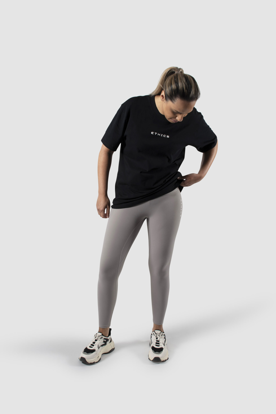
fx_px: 483
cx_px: 138
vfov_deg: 46.4
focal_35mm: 42
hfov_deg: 31.9
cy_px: 207
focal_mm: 28
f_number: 9
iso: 100
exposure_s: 1/250
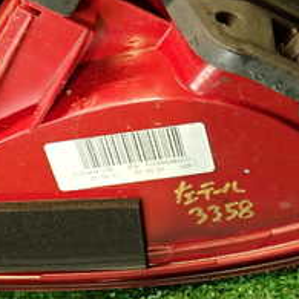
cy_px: 44
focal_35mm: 87
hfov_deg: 19.9
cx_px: 170
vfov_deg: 19.7
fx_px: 850
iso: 400
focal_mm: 5.79
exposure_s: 1/30
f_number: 2.4
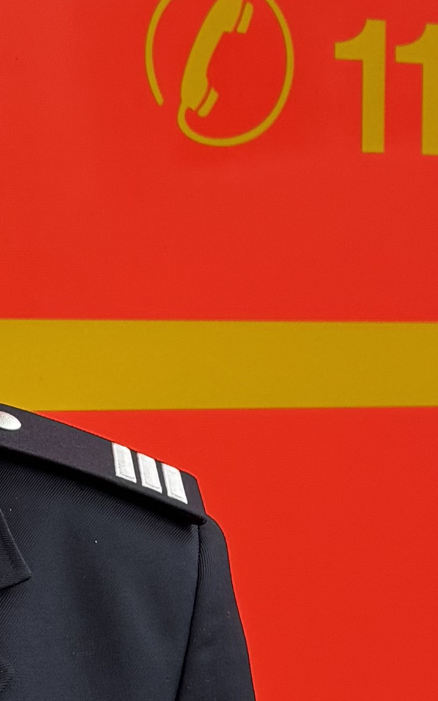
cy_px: 318
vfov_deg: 18.1
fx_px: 2196
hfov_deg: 11.2
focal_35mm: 115
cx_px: -62
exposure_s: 1/50
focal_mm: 6.76
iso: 125
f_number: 1.78
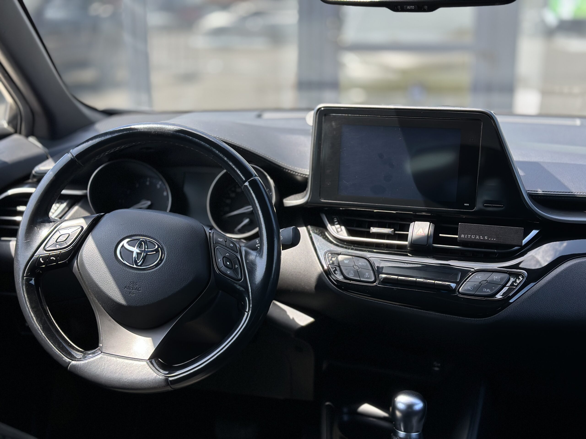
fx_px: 813
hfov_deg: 39.7
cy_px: 220
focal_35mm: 48
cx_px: 293
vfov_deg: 30.3
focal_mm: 6.86
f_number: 1.78
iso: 80
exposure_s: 1/590
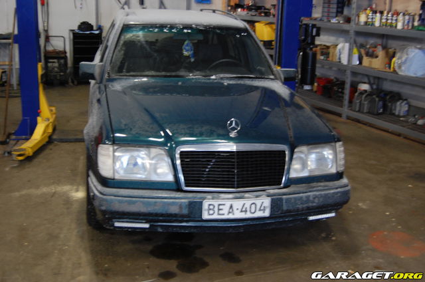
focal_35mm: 45
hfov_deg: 43.7
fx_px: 530
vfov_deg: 29.7
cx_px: 212
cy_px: 141
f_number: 4.2
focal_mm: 30
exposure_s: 1/4
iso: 800
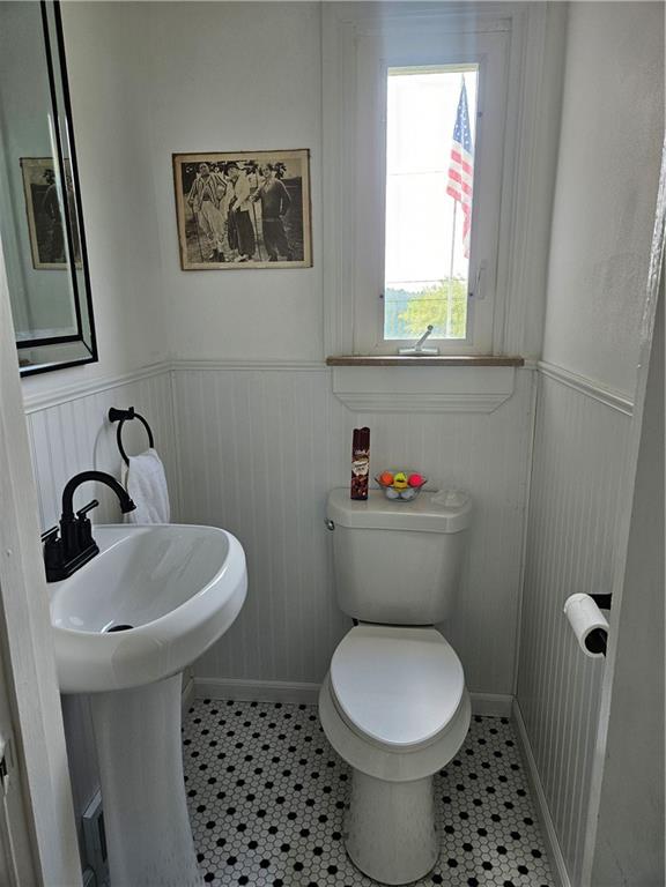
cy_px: 444
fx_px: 590
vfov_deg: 73.9
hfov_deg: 58.9
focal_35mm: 23
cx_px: 333
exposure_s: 1/120
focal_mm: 5.4
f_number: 1.8
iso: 125
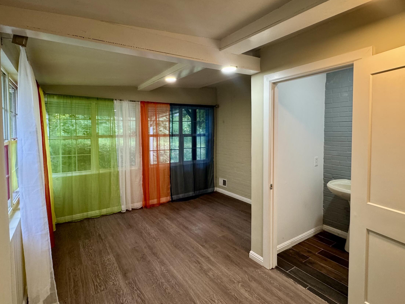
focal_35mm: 19
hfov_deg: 84.7
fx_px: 222
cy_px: 141
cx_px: 202
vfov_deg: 68.6
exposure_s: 1/60
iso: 200
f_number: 2.2
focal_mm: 2.22
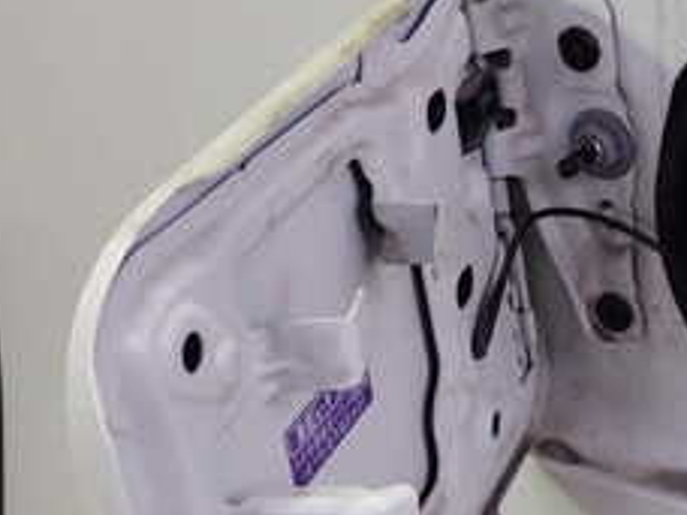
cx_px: 615
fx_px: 1568
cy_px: 307
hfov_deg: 24.0
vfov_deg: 18.6
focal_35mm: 79
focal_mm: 5.4
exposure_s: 1/40
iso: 200
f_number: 2.3
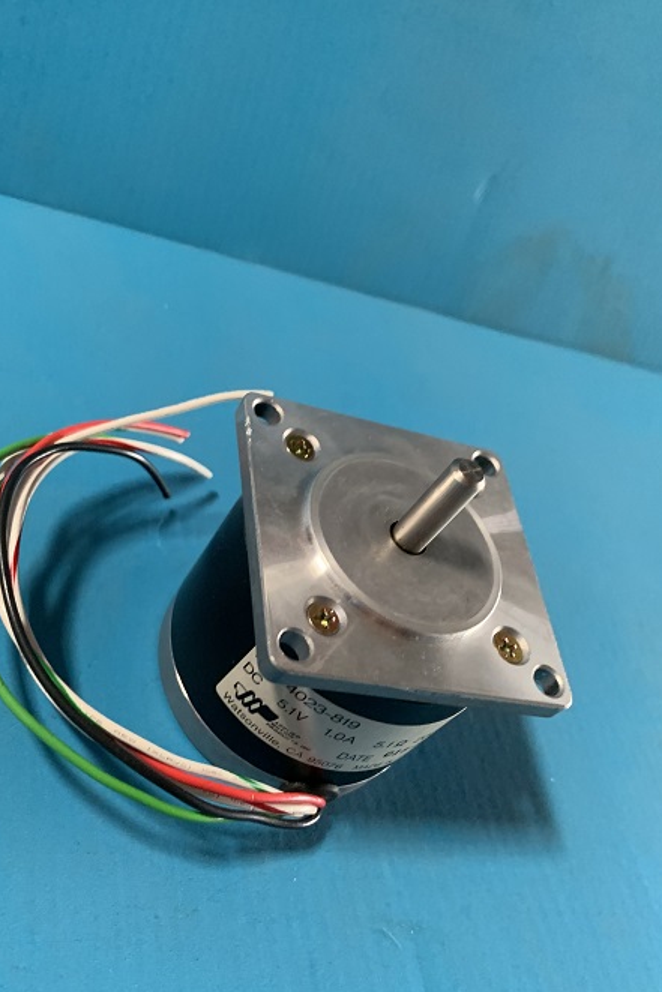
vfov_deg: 57.1
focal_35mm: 33
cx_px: 272
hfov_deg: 39.9
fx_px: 910
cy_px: 546
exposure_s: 1/59
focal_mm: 4.25
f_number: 1.8
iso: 400
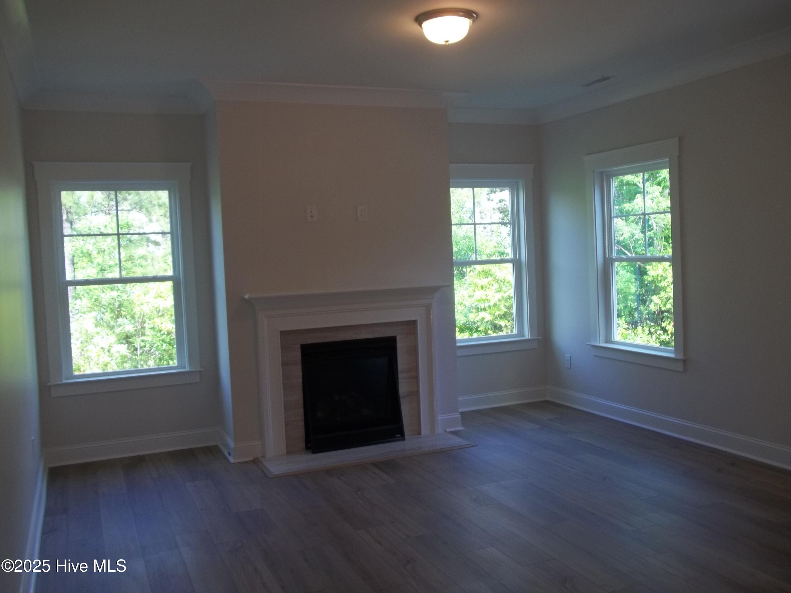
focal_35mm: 32
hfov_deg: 56.8
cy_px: 296
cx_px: 396
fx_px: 731
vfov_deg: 44.2
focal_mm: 5.7
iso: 64
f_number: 2.9
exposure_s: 1/50
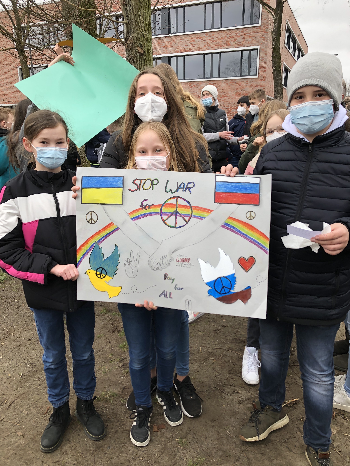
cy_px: 233
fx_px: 377
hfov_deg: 49.7
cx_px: 175
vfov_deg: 63.4
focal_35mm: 28
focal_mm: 3.99
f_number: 1.8
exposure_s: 1/156
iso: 20
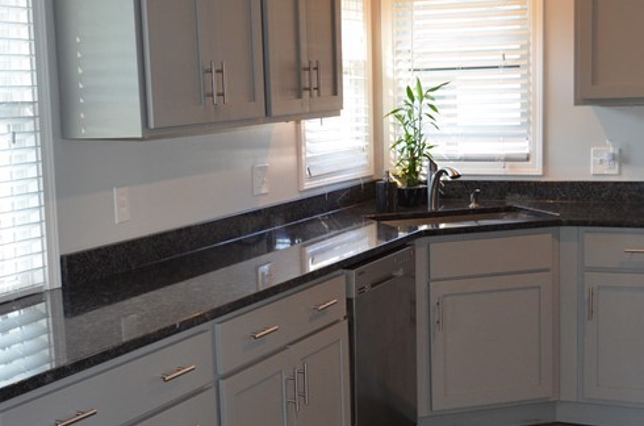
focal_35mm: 60
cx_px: 256
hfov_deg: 33.4
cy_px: 240
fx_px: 1071
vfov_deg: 22.5
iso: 560
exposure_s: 1/60
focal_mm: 18
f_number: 3.5
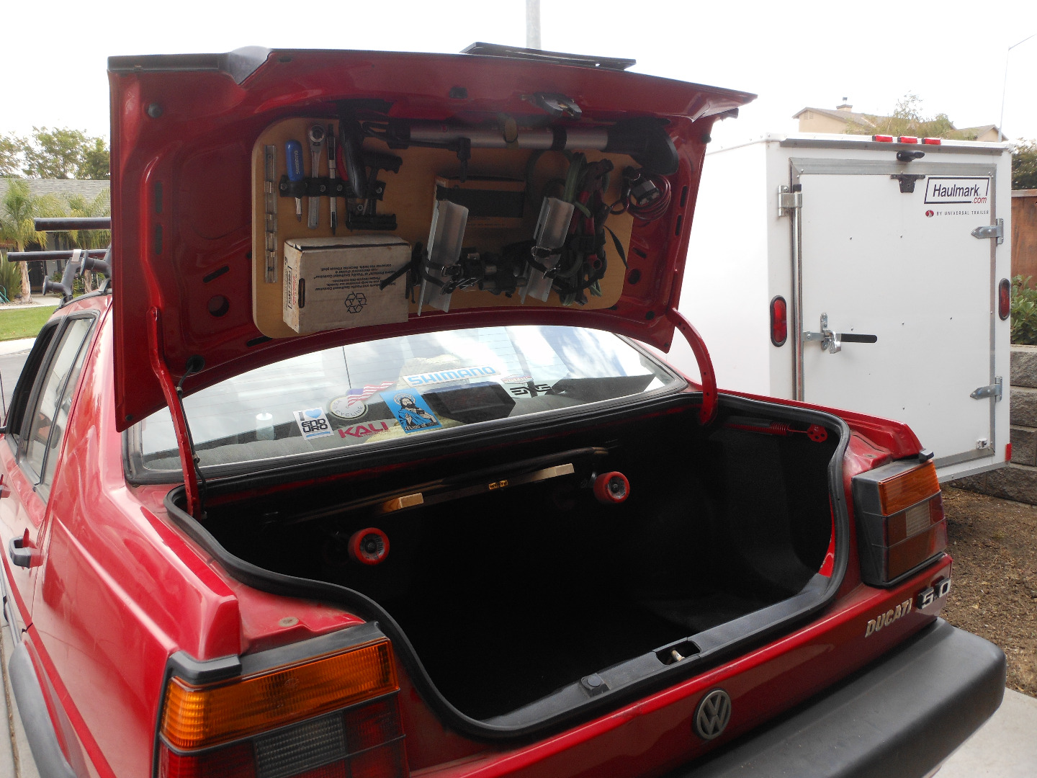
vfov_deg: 49.7
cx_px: 518
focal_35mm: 28
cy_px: 389
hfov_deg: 63.4
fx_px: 839
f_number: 3.7
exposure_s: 1/80
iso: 80
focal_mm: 5
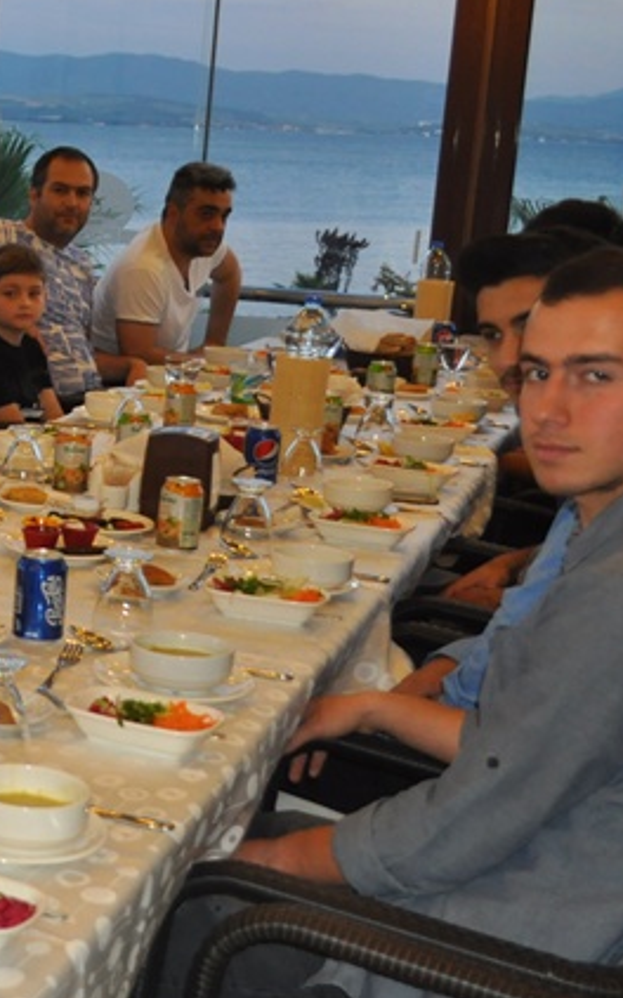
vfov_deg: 31.5
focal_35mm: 65
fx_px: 1768
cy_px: 451
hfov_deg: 17.0
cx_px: -441
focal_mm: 18
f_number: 3.5
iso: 800
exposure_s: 1/125
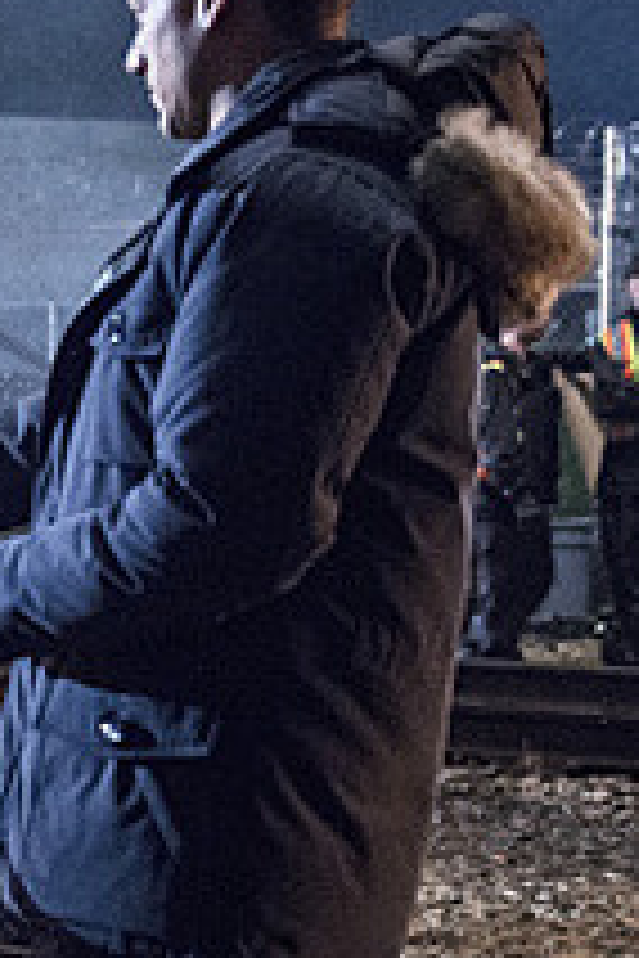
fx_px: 3115
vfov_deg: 17.4
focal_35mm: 117
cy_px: 706
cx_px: -684
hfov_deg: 10.6
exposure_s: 1/100
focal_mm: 32
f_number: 2.8
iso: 3200
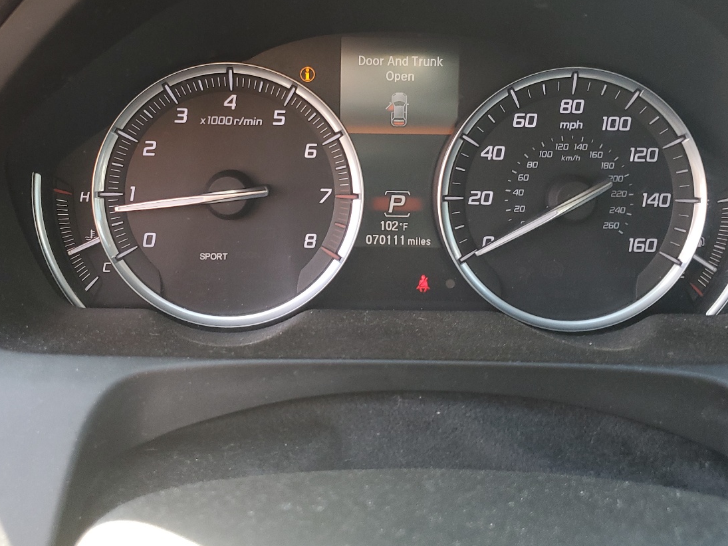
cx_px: 342
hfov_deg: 49.0
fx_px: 799
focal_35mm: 38
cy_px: 183
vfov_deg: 37.3
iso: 91
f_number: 1.5
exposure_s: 1/120
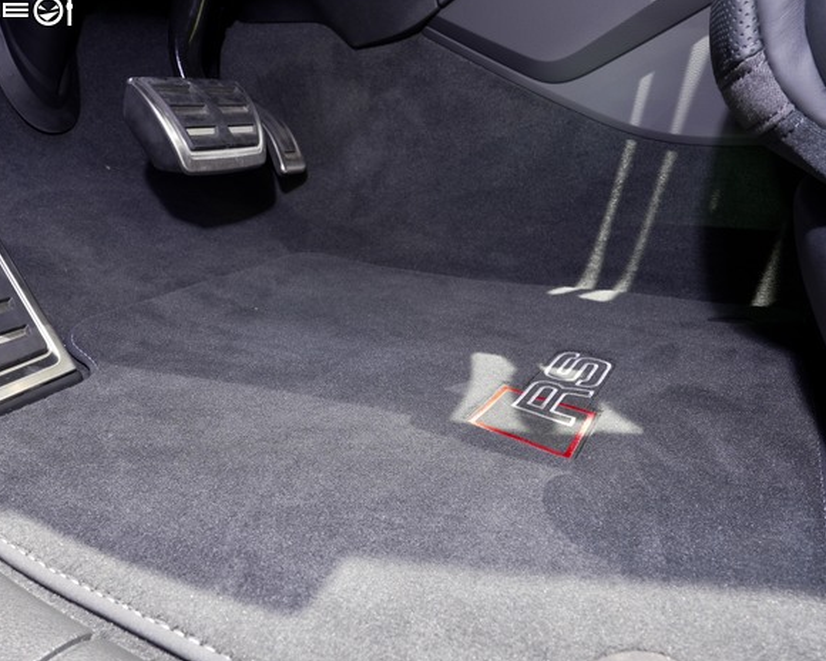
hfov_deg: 62.1
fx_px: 684
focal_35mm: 28
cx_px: 382
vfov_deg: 51.5
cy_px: 327
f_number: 11
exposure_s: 30
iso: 100
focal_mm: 24
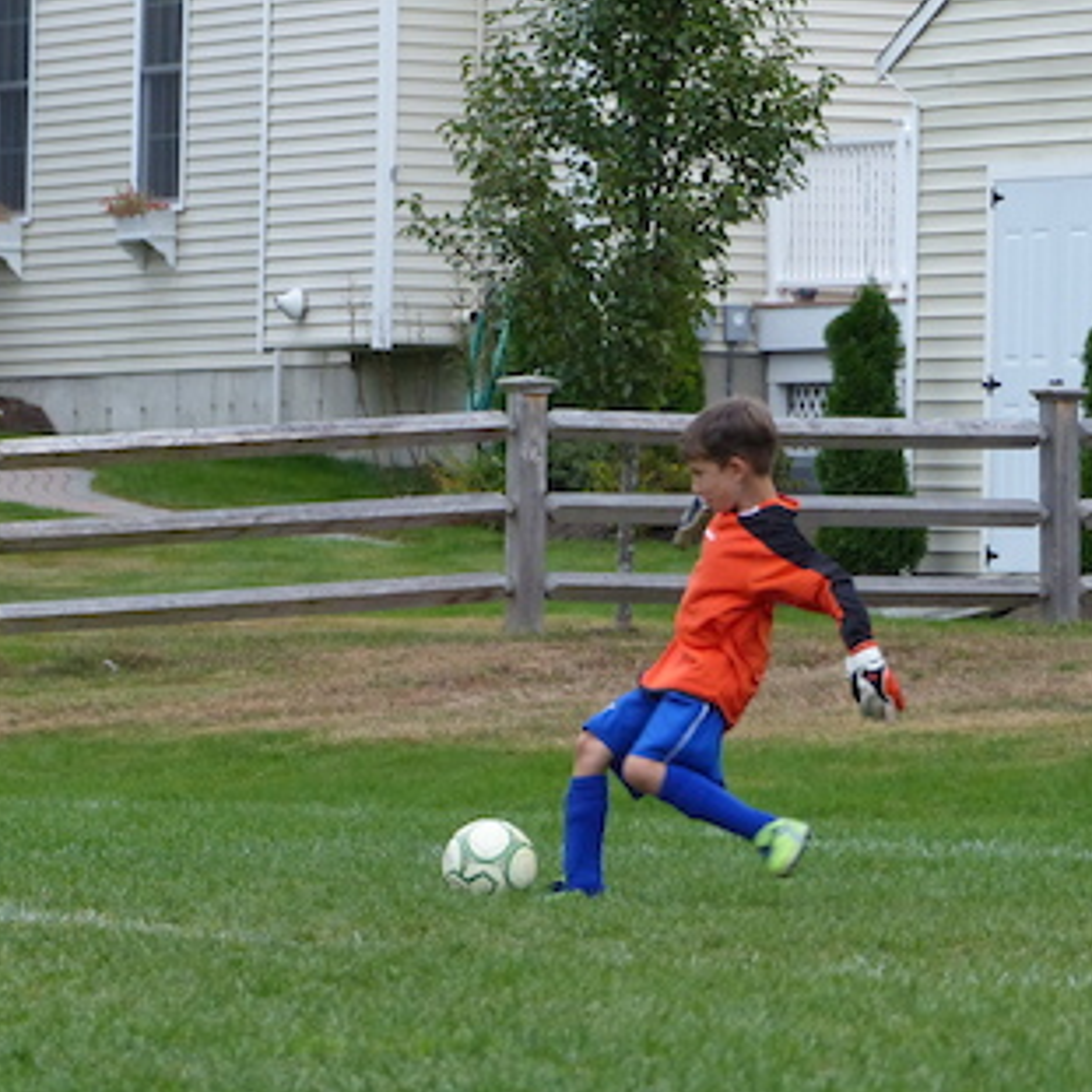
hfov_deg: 5.1
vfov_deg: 5.1
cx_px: 360
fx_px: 12313
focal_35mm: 345
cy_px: 660
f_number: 2.8
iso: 320
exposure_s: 1/500
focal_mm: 41.1
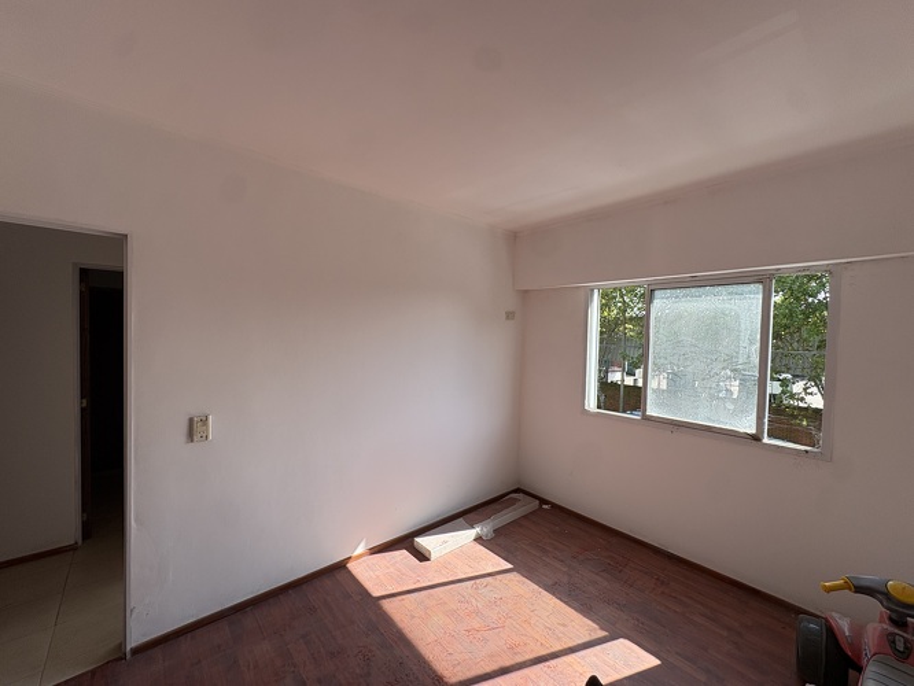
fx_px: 370
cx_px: 457
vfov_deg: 85.7
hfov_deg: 102.0
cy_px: 343
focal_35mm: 14
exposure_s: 1/383
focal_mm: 2.22
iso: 40
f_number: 2.2
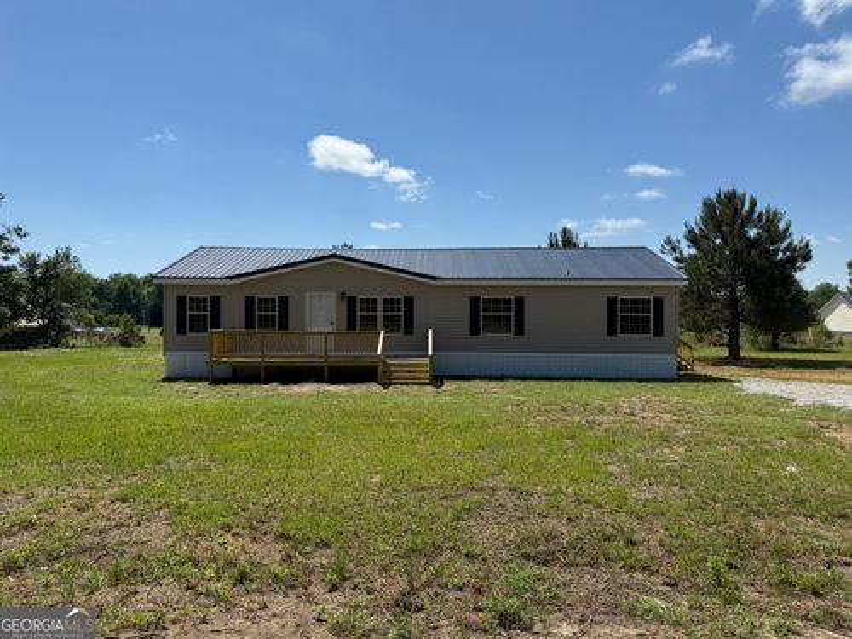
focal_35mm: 24
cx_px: 426
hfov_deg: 71.6
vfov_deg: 56.8
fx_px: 591
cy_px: 320
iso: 80
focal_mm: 6.76
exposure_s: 1/6711
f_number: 1.78
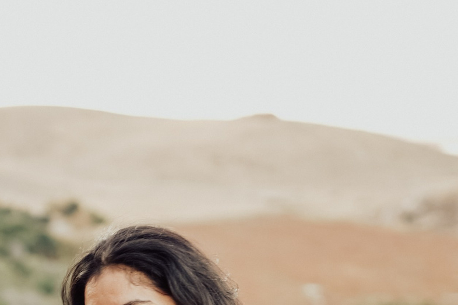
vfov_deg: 11.5
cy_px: 470
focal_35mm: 114
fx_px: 1450
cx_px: 1
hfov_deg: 17.5
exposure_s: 1/60
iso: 50
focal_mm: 35
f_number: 1.6
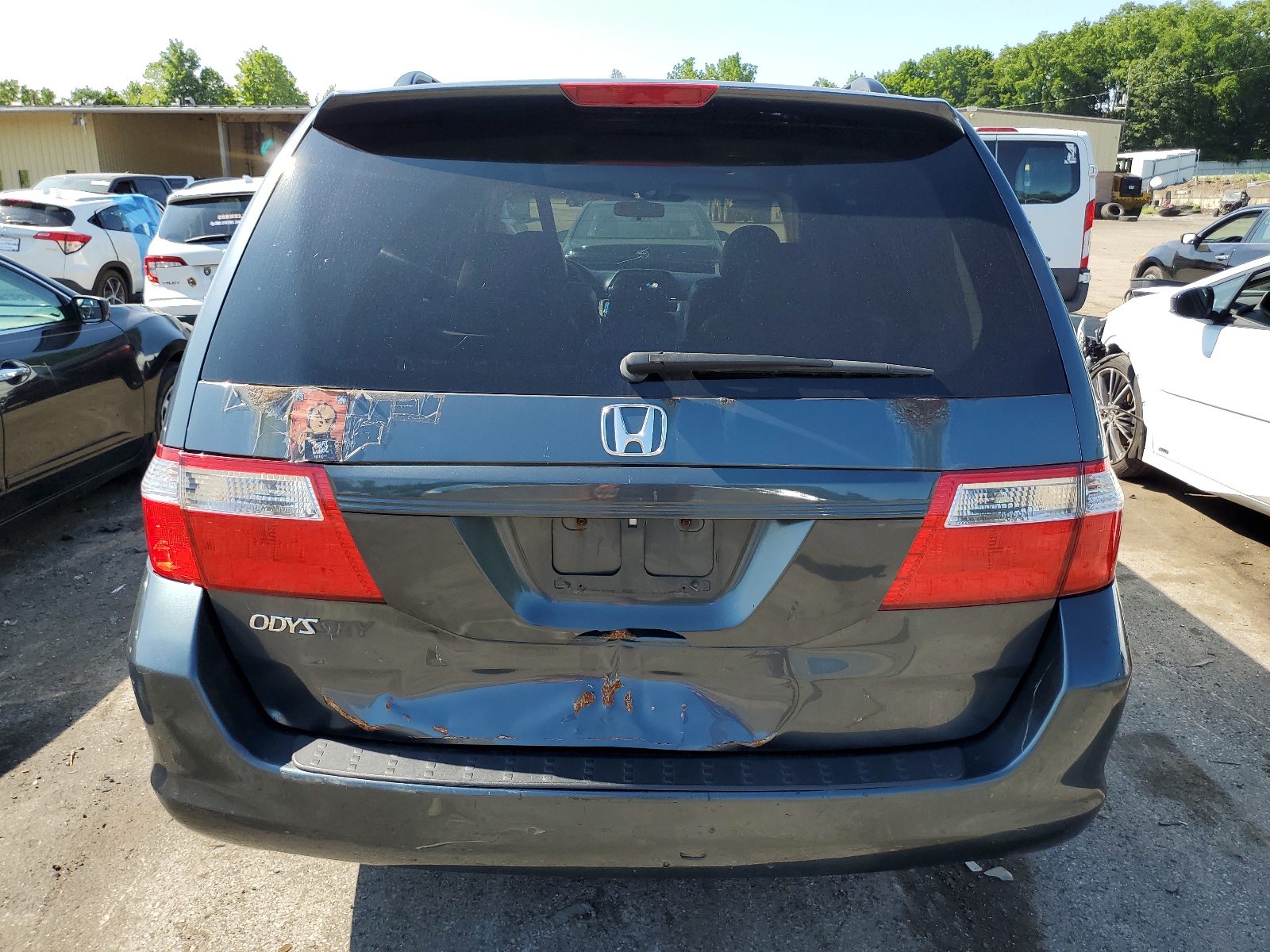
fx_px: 954
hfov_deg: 67.3
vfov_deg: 53.1
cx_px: 635
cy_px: 476
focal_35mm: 26
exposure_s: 1/1250
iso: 50
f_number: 1.5
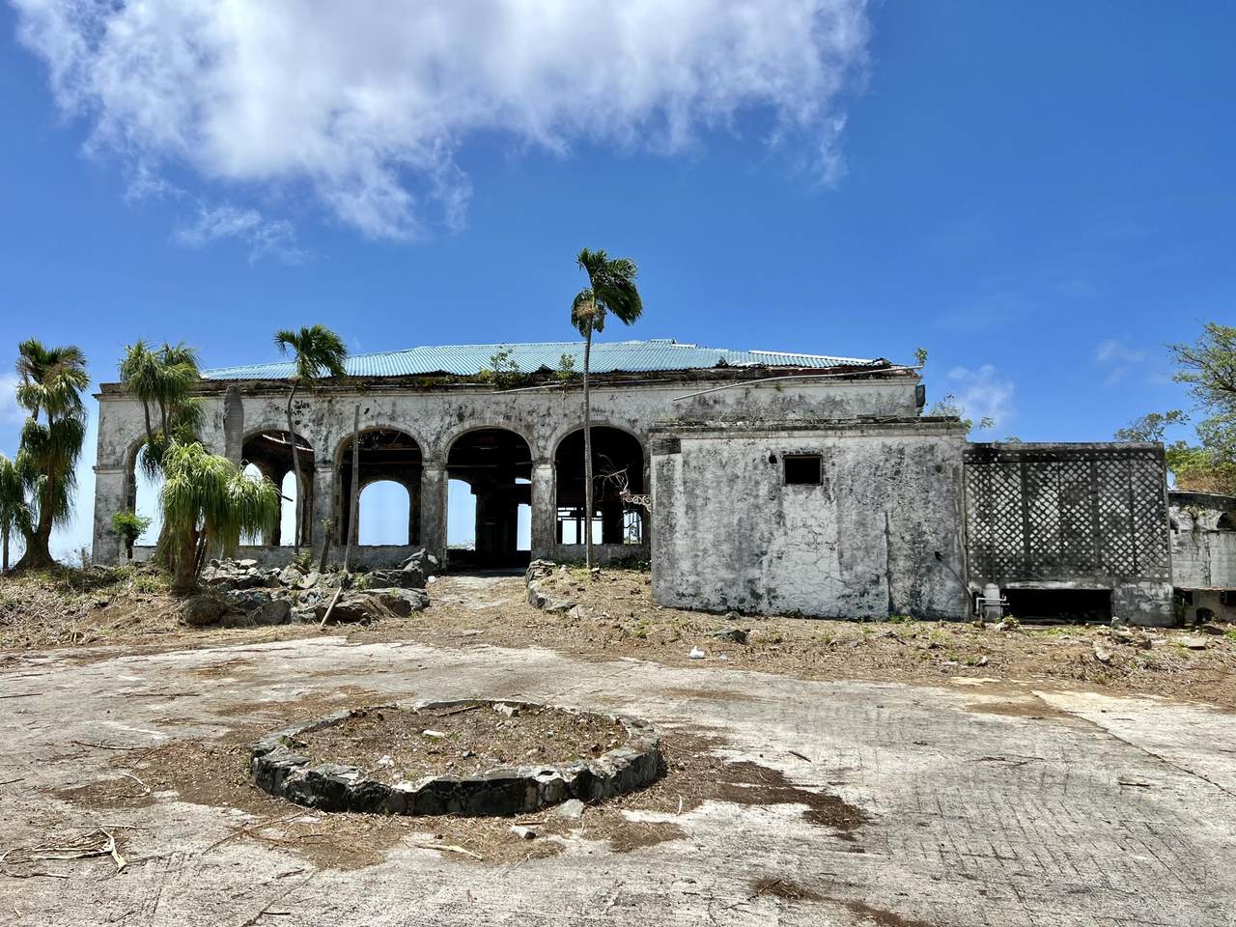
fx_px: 928
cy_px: 464
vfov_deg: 53.1
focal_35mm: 26
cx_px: 618
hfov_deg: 67.3
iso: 50
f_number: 1.5
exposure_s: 1/5319
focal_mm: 5.7
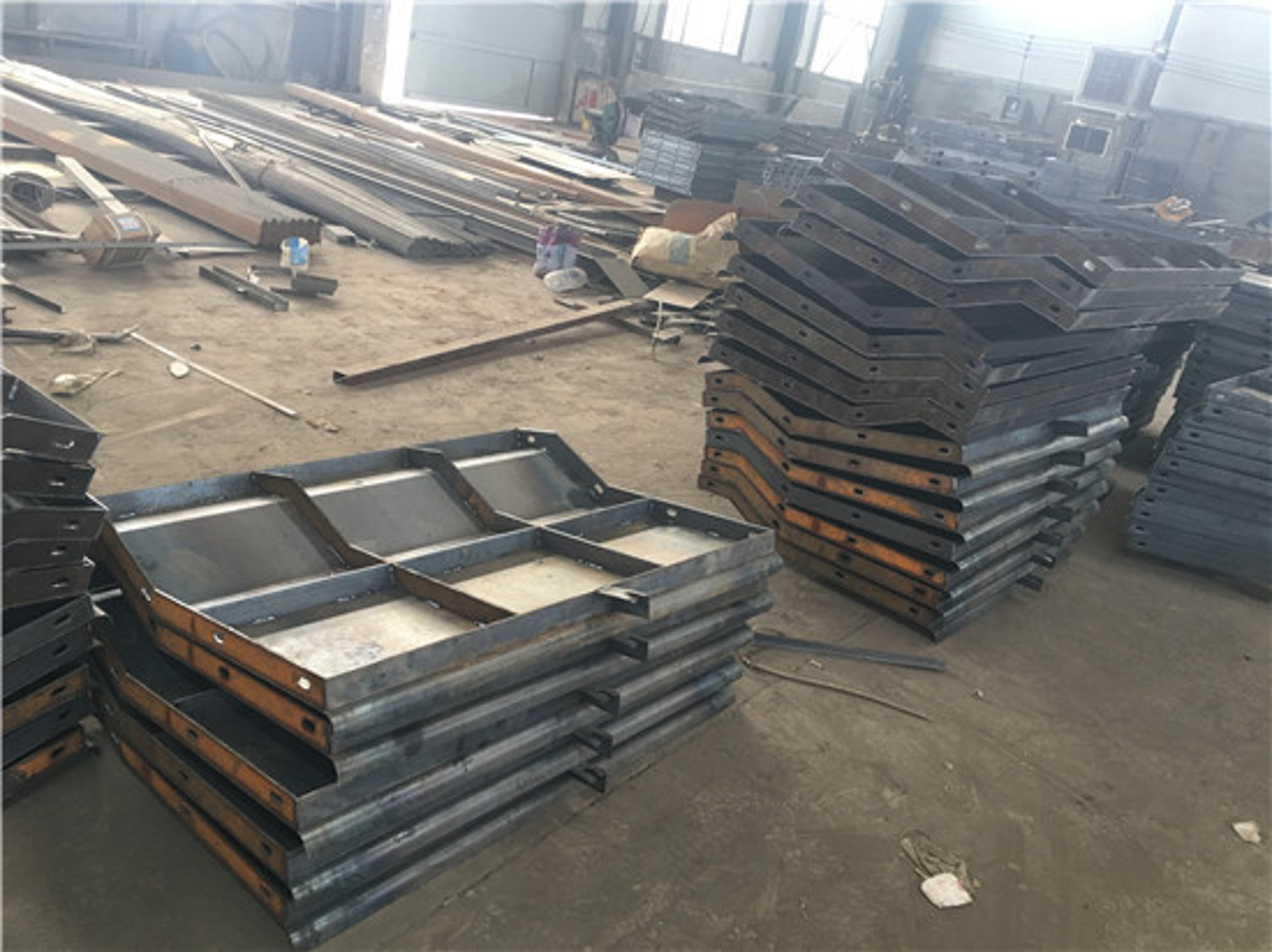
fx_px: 1065
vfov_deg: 48.2
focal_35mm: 29
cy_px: 476
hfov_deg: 61.7
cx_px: 636
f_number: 2.2
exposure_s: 1/33
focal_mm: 4.15
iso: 50
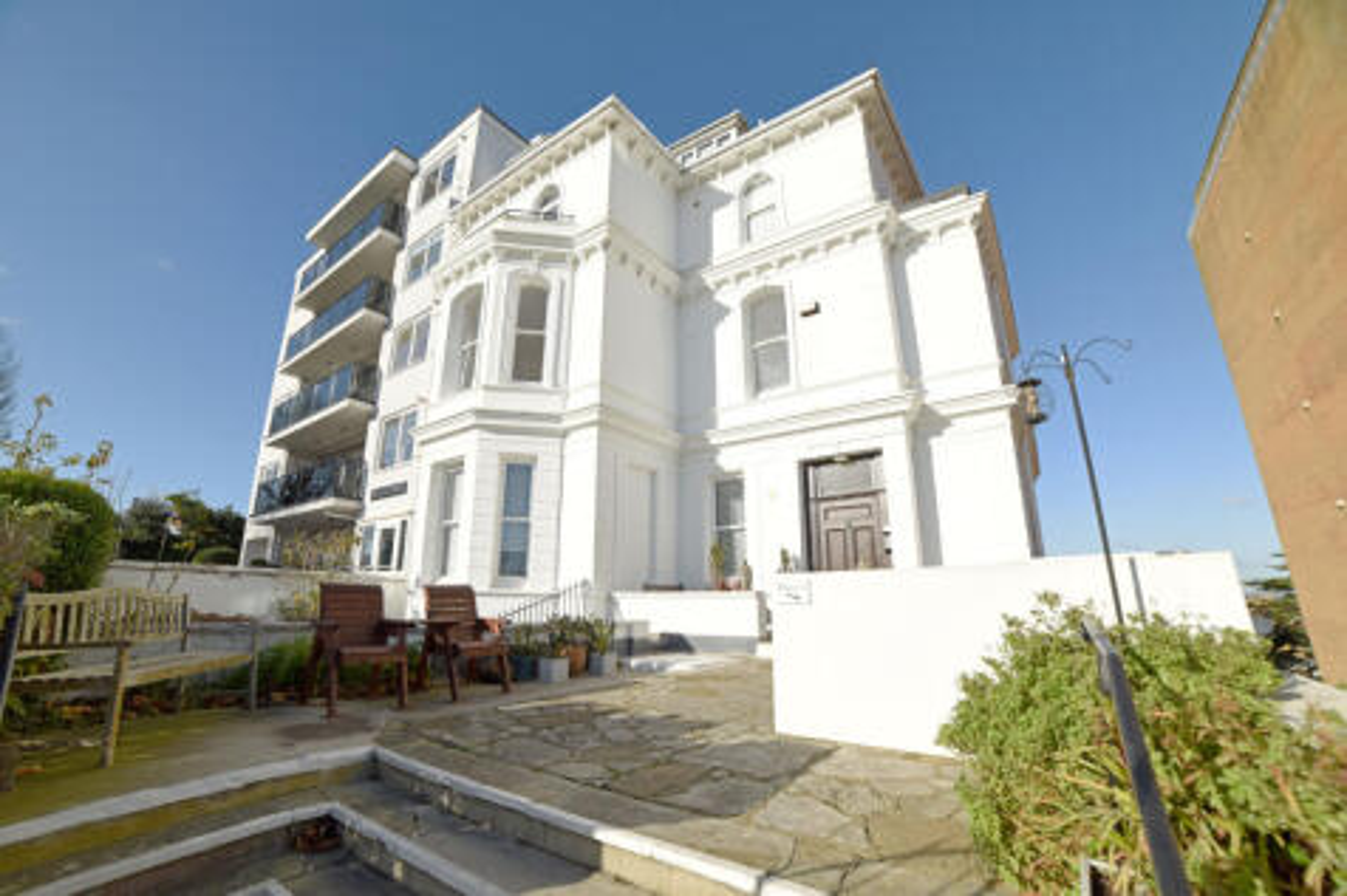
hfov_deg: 104.3
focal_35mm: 14
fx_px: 524
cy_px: 448
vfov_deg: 81.2
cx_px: 674
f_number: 10
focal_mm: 14
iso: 400
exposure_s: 1/800
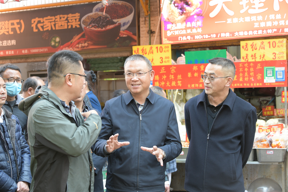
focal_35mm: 58
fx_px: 464
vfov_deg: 23.4
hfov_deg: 34.4
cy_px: 104
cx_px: 128
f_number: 4.5
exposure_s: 1/80
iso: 1000
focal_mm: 50
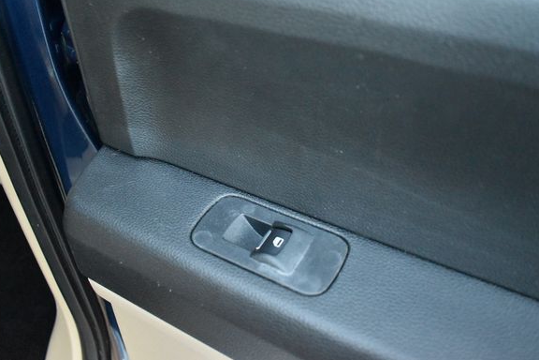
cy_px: 162
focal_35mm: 30
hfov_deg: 61.9
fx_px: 449
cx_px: 285
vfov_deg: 43.5
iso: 5000
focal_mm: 18
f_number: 3.5
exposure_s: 1/125
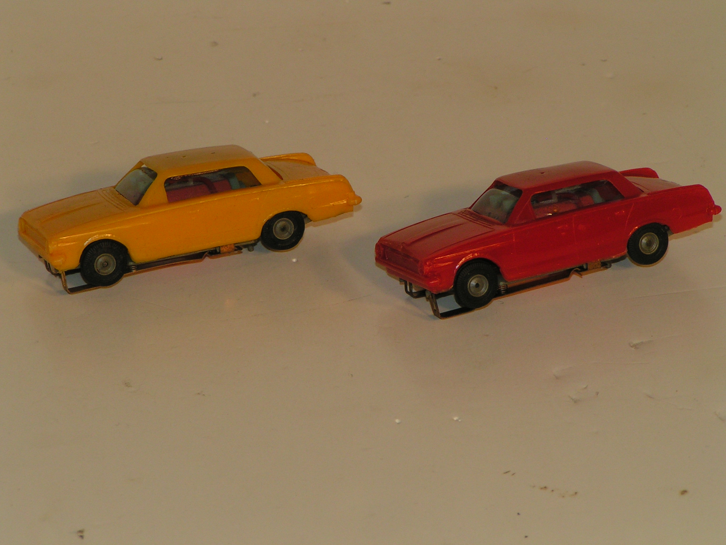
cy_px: 272
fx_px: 4132
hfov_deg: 10.0
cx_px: 363
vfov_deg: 7.5
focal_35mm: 197
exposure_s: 1/200
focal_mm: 30.1
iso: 80
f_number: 5.6
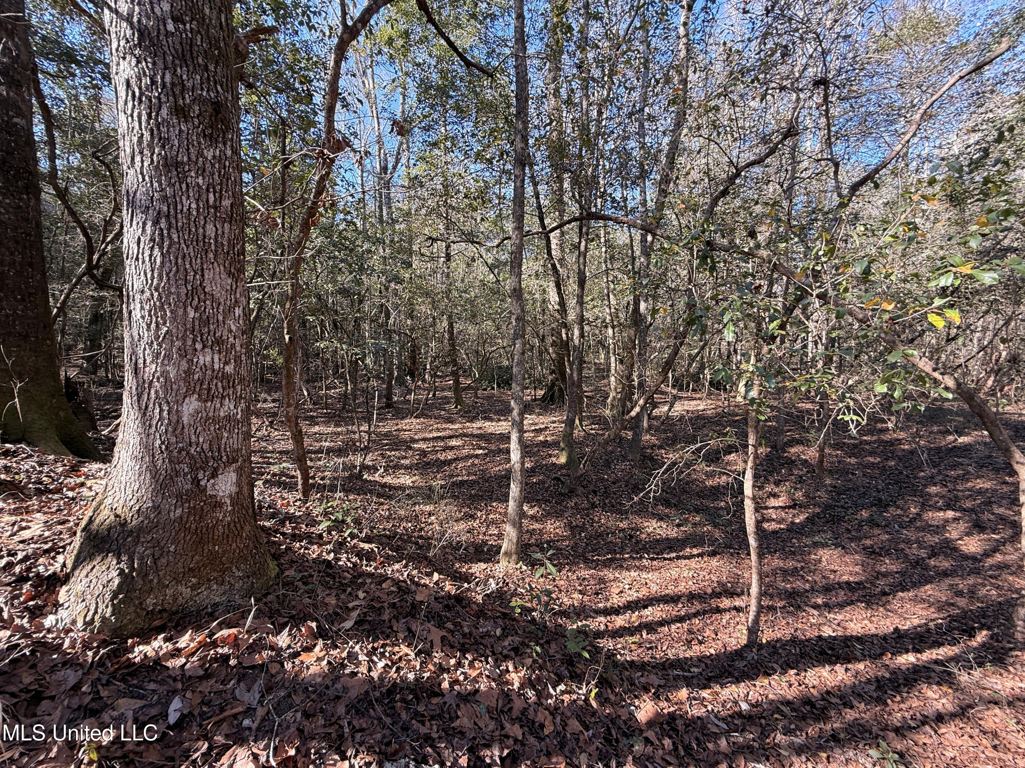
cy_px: 384
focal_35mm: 14
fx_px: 415
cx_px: 512
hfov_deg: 102.1
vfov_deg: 85.7
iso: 50
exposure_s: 1/99
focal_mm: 2.22
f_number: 2.2
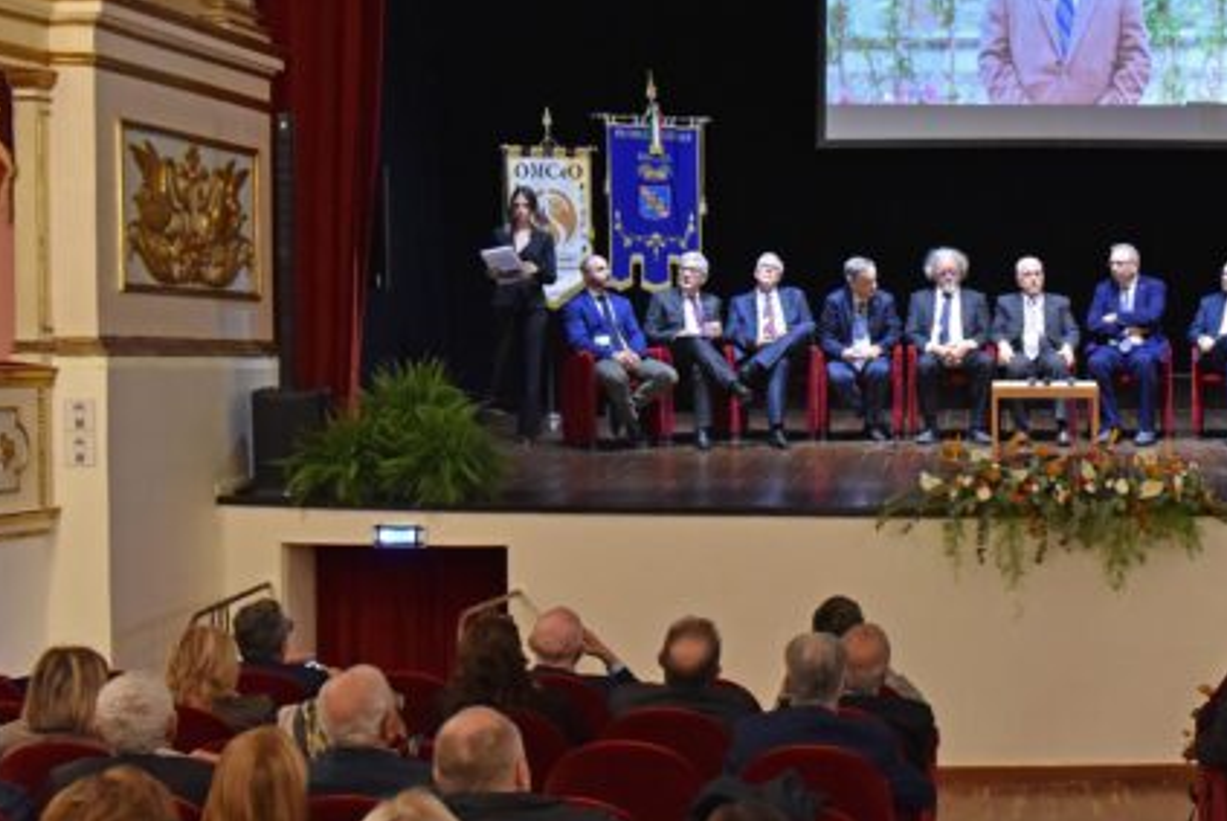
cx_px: 975
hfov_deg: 31.5
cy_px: 393
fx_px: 2115
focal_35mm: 62
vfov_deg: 22.0
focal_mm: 35
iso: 4000
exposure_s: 1/100
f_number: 5
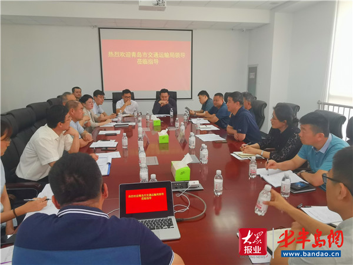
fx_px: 265
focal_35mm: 26
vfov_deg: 53.1
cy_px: 132
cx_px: 176
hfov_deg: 67.3
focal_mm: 2.35
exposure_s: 1/100
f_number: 2.2
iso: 250
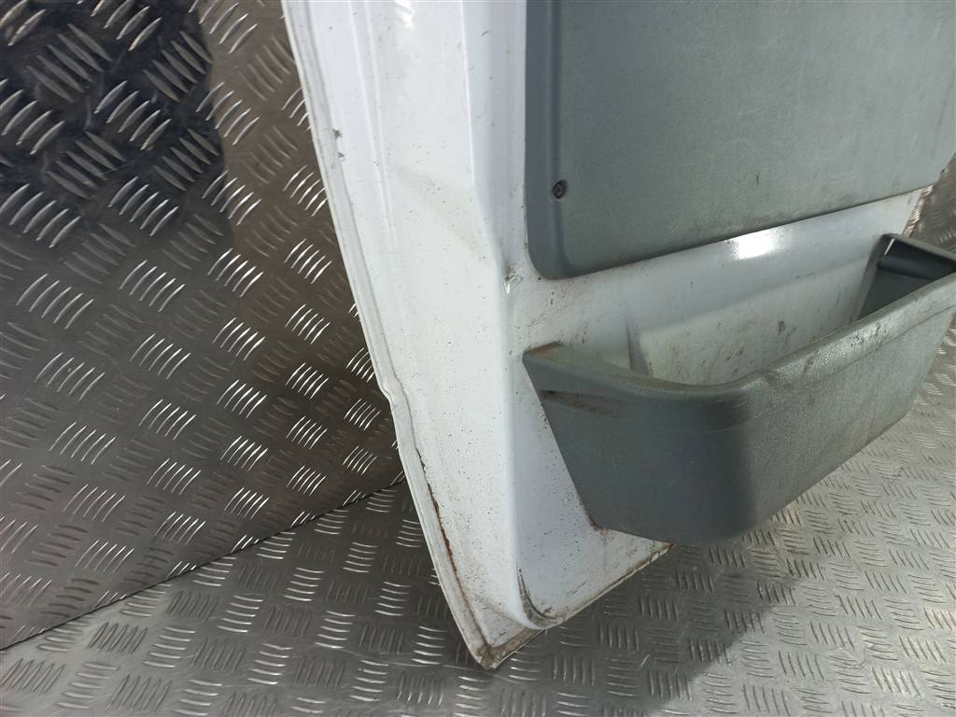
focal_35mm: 25
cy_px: 358
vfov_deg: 54.9
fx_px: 690
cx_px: 478
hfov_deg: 69.4
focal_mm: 4.6
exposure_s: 1/50
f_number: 1.8
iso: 64
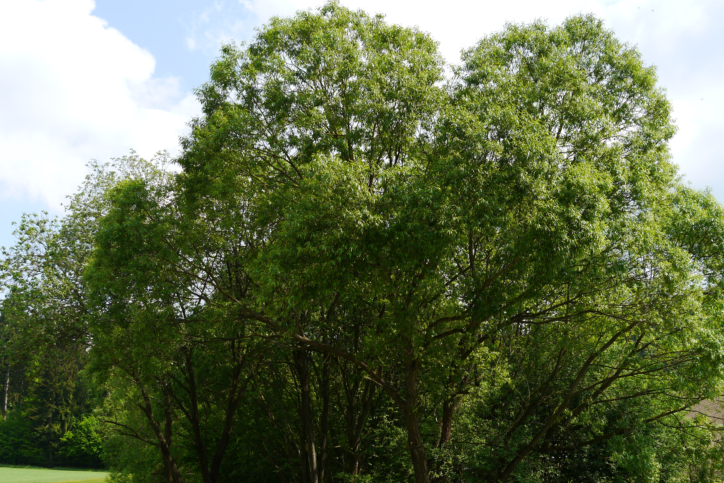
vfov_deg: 35.6
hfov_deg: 51.8
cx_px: 400
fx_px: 744
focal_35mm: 37
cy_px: 322
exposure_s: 1/320
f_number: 6.3
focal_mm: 14
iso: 160
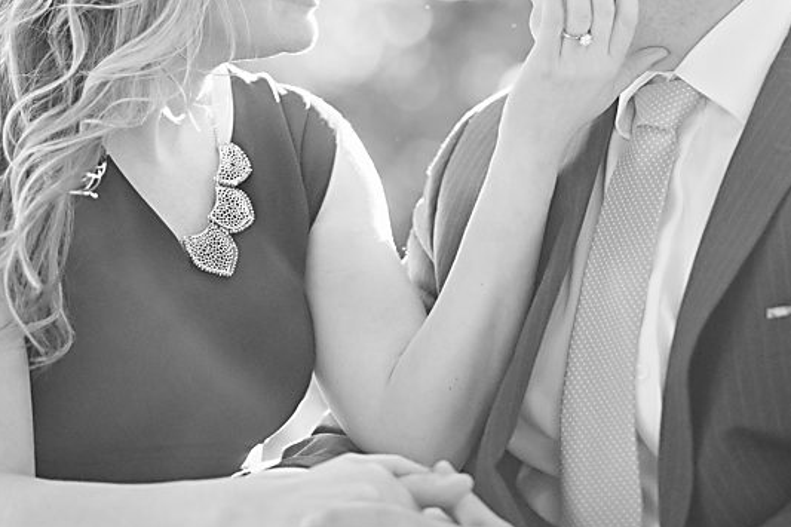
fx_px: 3295
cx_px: 430
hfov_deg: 13.7
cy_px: 143
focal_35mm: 150
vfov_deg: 9.1
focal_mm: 85
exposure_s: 1/3200
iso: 500
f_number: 1.8
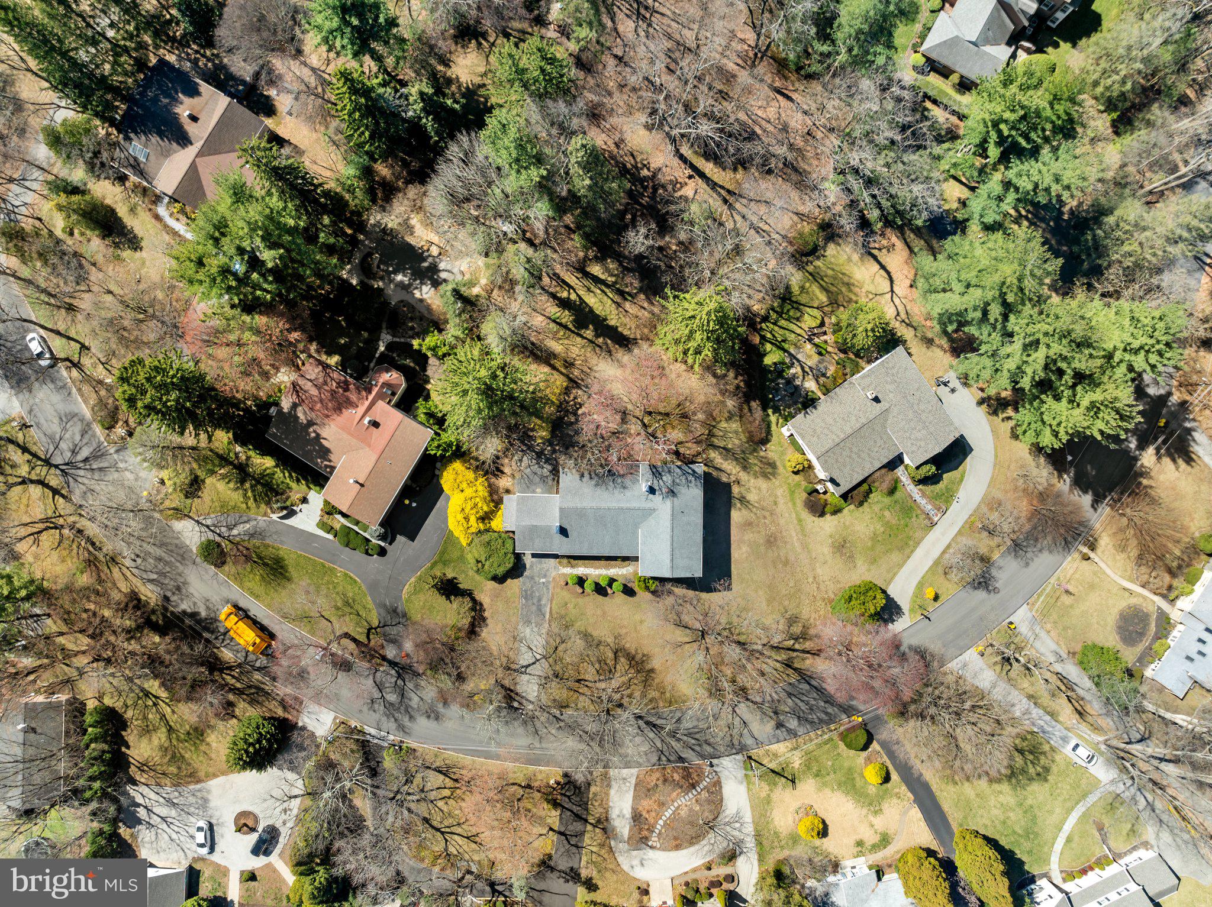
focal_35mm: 24
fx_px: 840
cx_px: 606
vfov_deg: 56.8
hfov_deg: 71.6
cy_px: 454
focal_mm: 12.29
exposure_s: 1/1250
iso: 100
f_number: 2.8
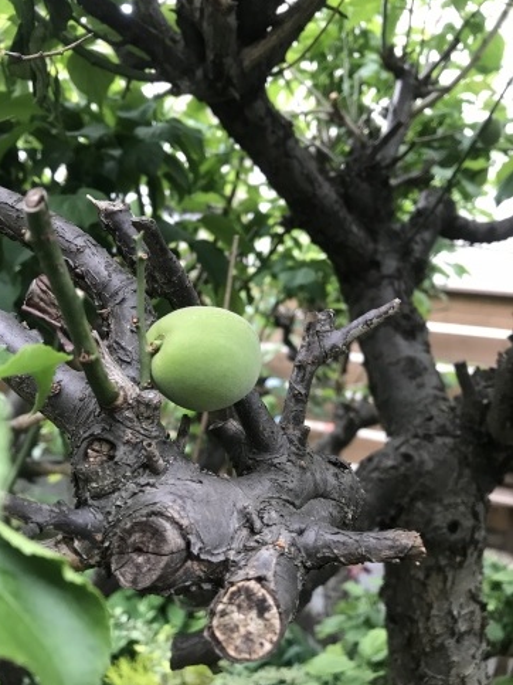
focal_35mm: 29
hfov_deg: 48.2
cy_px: 345
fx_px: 573
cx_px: 249
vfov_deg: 61.7
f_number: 1.8
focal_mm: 3.99
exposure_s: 1/33
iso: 32
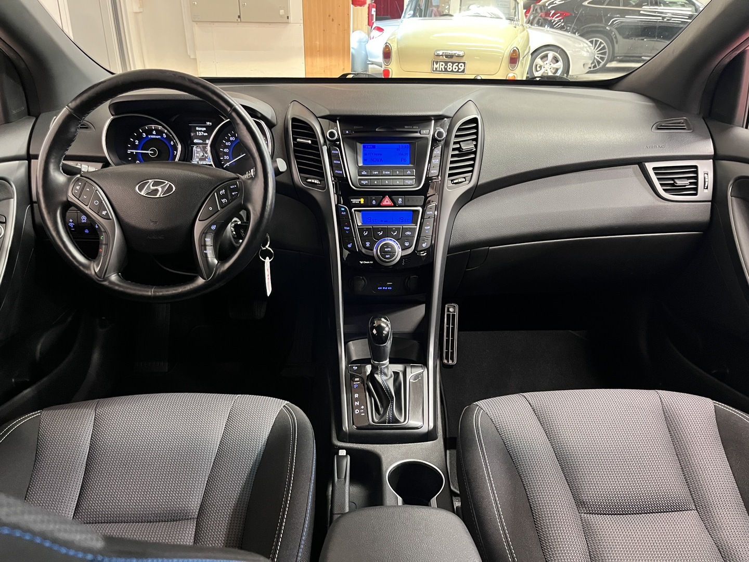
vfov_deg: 53.1
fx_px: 563
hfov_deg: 67.3
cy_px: 281
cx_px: 374
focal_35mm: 26
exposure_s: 1/33
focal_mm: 5.1
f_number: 1.6
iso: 640
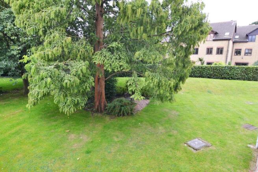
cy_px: 86
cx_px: 129
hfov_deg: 85.4
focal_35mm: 20
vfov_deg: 63.2
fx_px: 140
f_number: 5.6
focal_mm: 13
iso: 360
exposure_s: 1/125
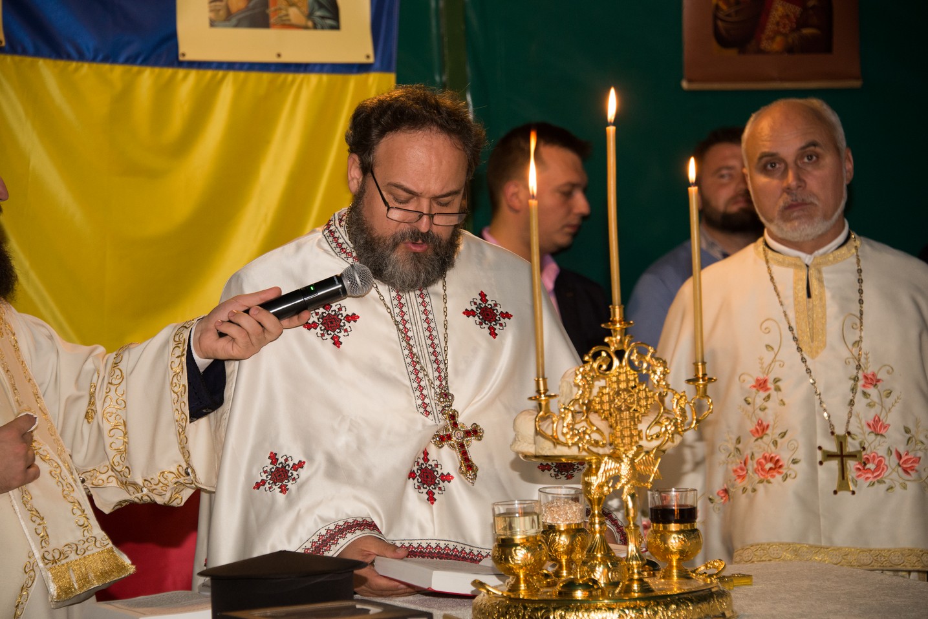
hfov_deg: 15.2
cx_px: 464
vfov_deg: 10.2
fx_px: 3481
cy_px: 310
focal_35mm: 135
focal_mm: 135
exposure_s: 1/80
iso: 1600
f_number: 5.6
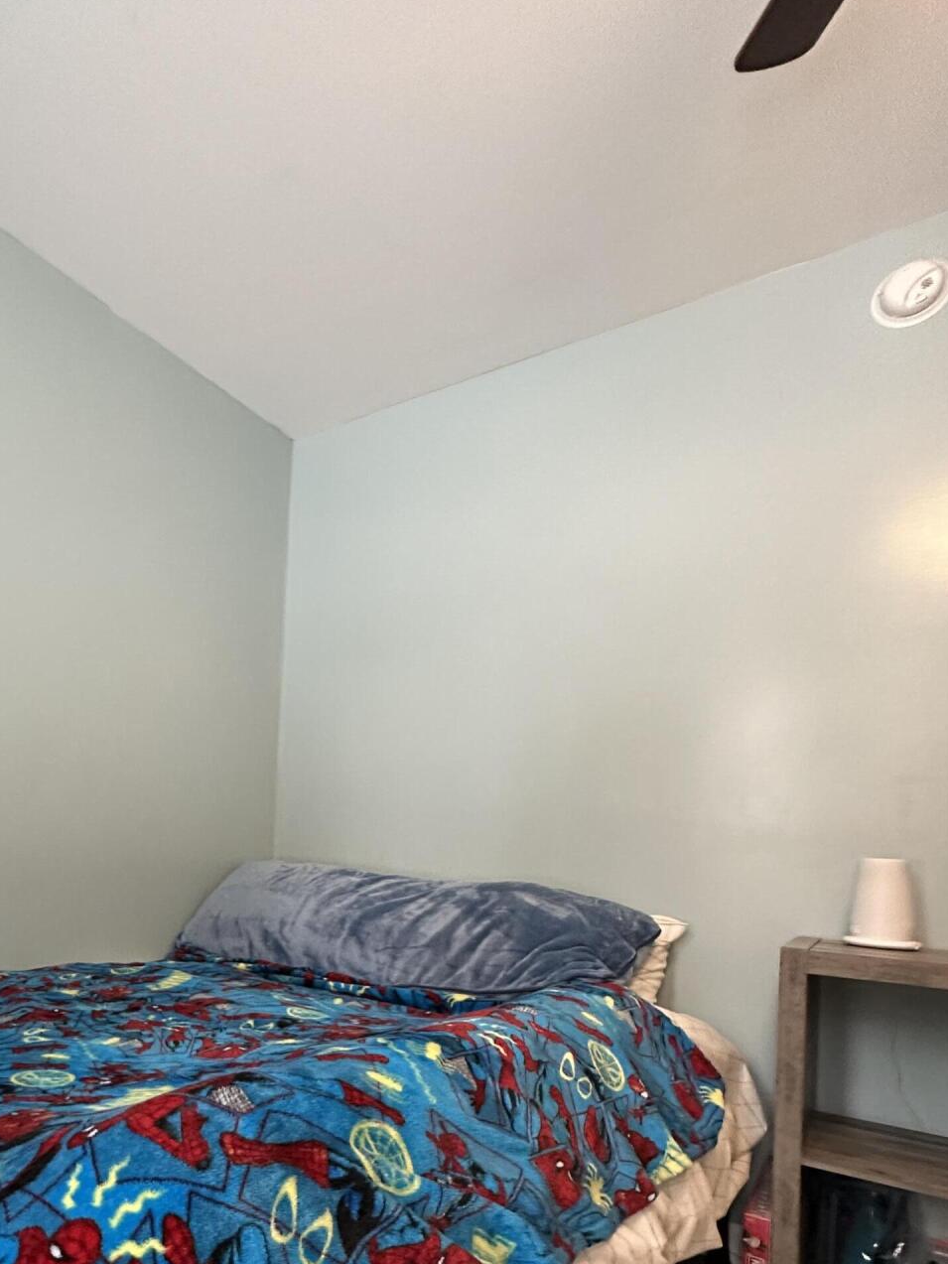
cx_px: 252
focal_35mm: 22
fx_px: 803
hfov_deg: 58.3
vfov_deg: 74.4
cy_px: 827
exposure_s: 1/60
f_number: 2.2
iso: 640
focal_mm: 2.22
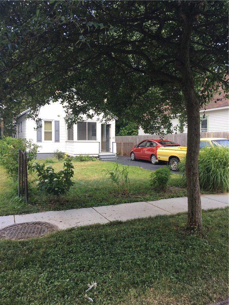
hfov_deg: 48.2
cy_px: 152
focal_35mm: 29
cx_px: 114
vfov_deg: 61.7
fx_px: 256
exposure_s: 1/158
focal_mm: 4.15
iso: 25
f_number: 2.2
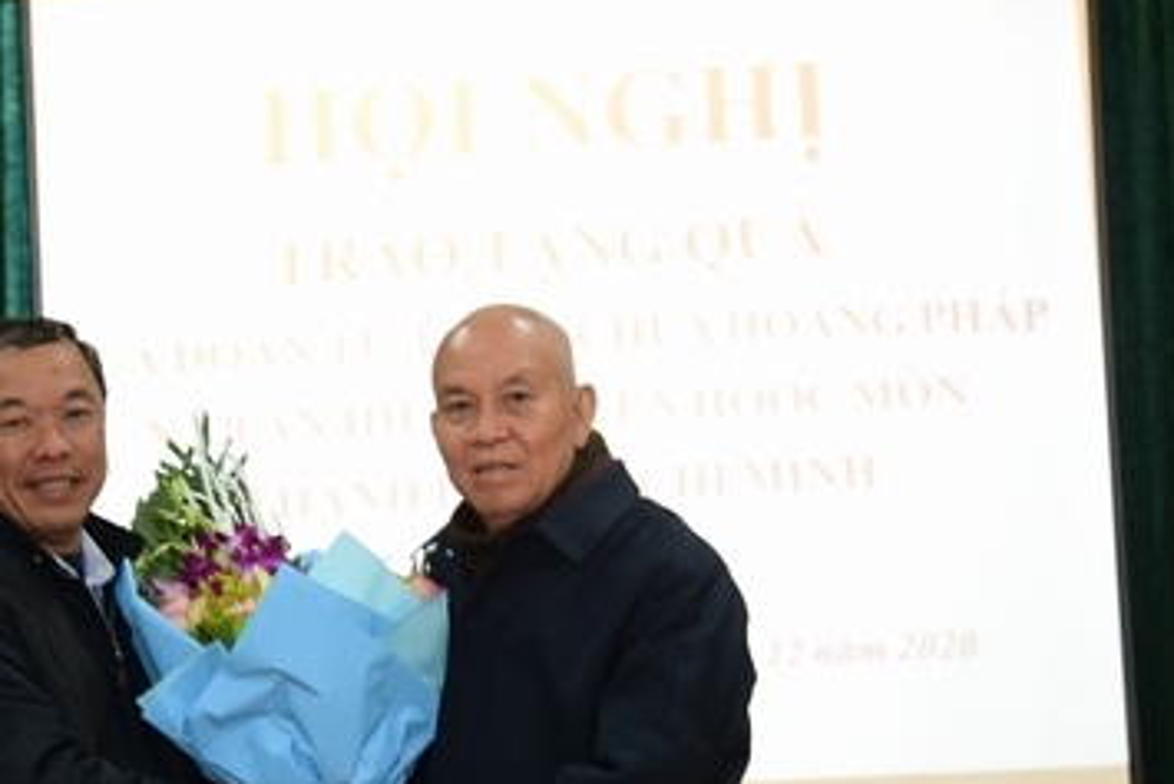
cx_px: 440
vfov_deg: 10.7
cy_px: 632
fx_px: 4176
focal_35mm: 128
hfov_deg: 16.0
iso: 640
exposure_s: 1/40
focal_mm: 70
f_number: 4
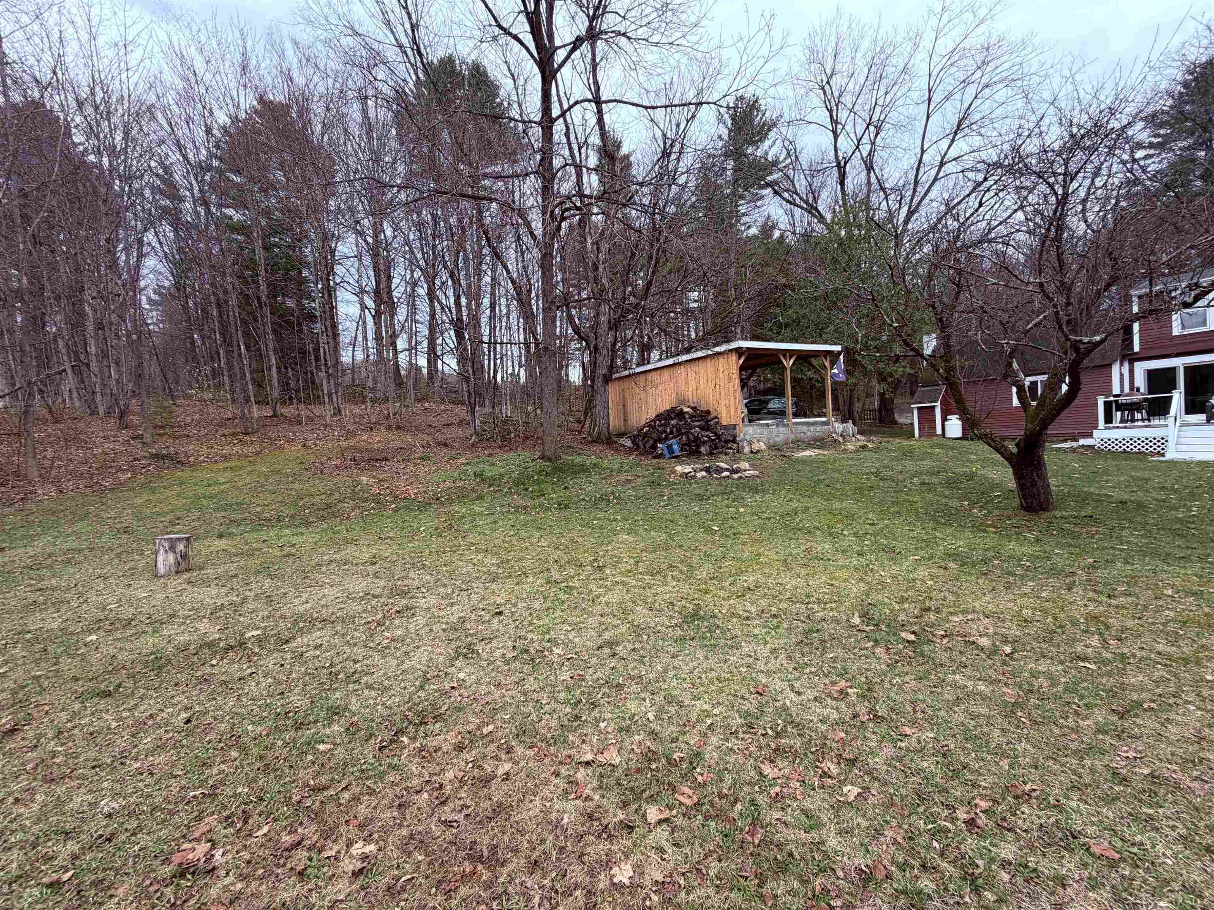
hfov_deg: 102.1
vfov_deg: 85.7
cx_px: 607
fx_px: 491
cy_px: 455
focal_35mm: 14
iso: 64
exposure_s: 1/416
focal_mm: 2.22
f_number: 2.2
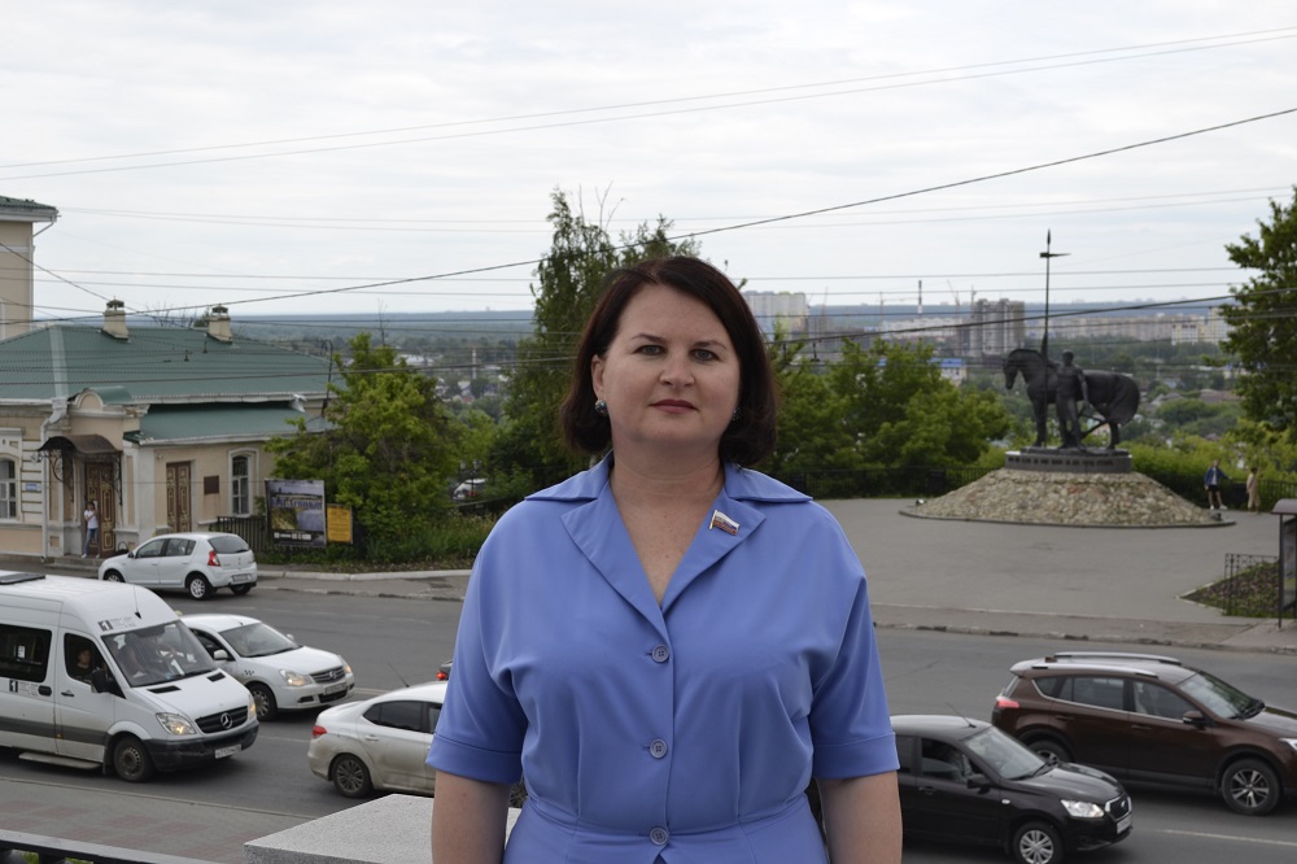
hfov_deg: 33.4
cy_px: 432
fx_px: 2161
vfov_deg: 22.6
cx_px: 648
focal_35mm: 60
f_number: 6.3
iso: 100
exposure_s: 1/160
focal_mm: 40
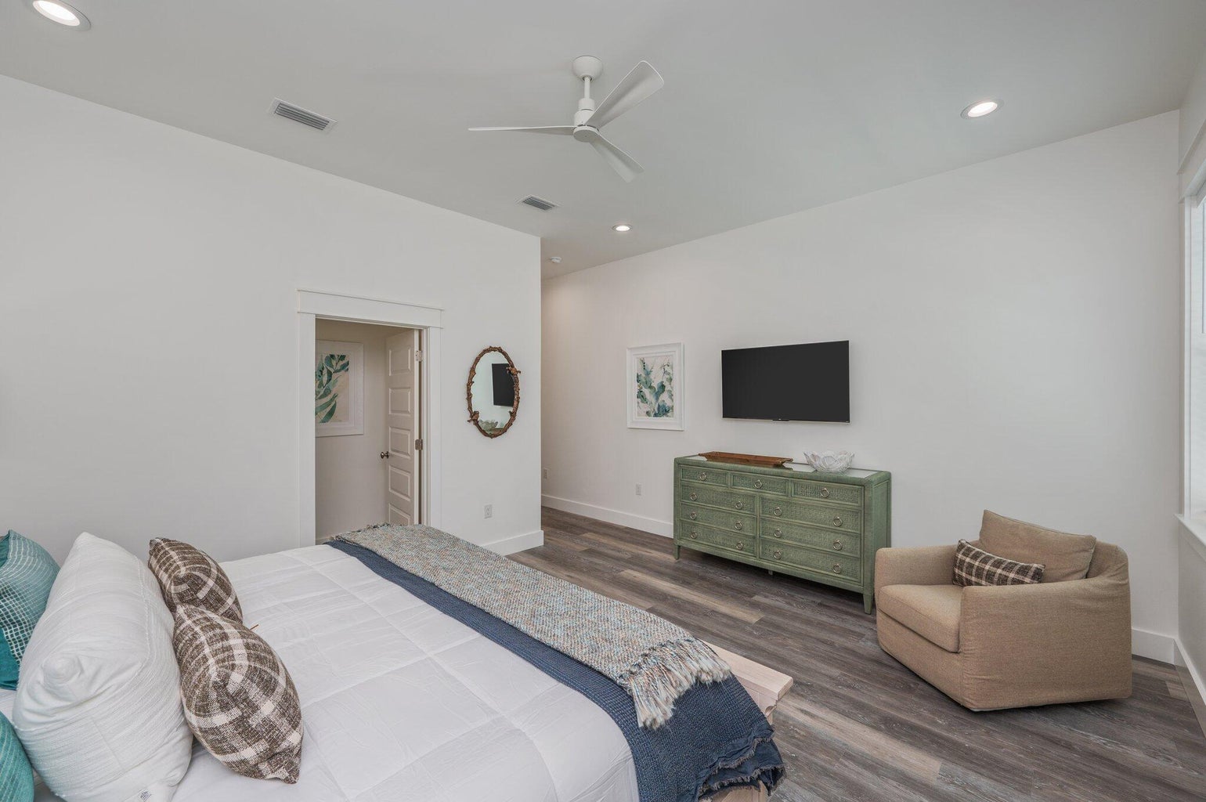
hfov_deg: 104.3
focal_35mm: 14
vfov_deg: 81.1
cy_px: 401
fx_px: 469
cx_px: 603
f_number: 9
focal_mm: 14
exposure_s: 1/30
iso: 160
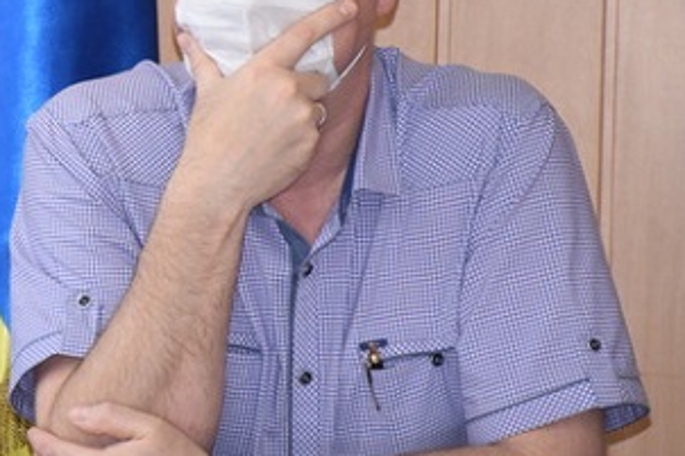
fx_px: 9984
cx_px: -117
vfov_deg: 2.6
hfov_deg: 3.9
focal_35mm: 525
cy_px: 87
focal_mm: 140
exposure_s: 1/60
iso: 1000
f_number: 5.6
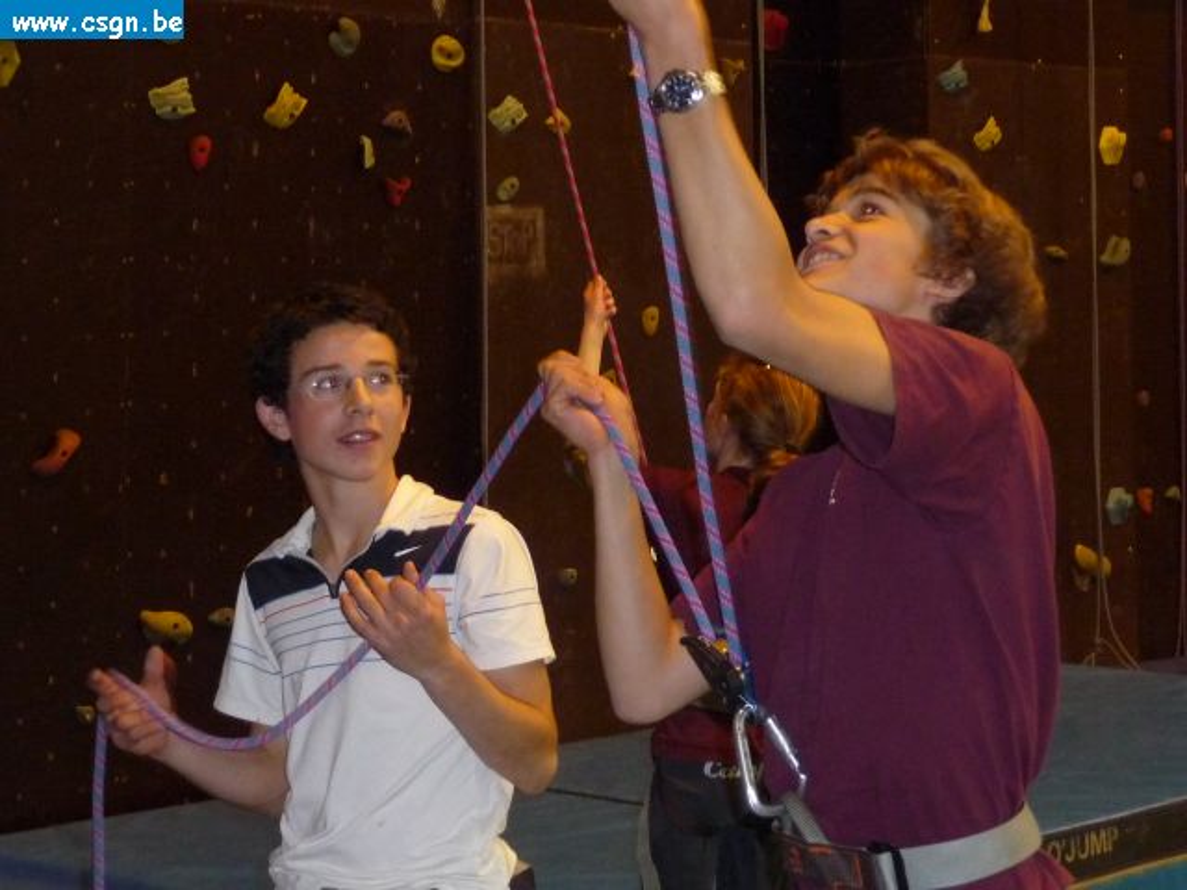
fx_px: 2709
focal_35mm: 79
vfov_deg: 18.7
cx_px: 594
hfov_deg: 24.7
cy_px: 445
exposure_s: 1/30
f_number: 4.4
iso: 400
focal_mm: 9.8
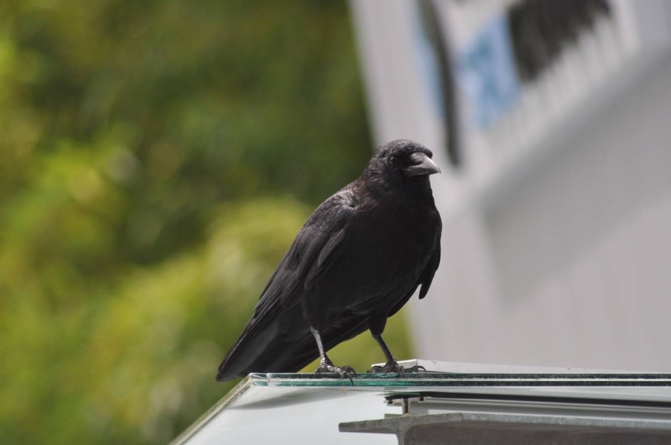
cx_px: 336
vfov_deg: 3.4
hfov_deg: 5.1
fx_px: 7538
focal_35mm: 405
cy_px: 222
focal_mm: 270
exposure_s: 1/1600
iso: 400
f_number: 5.6
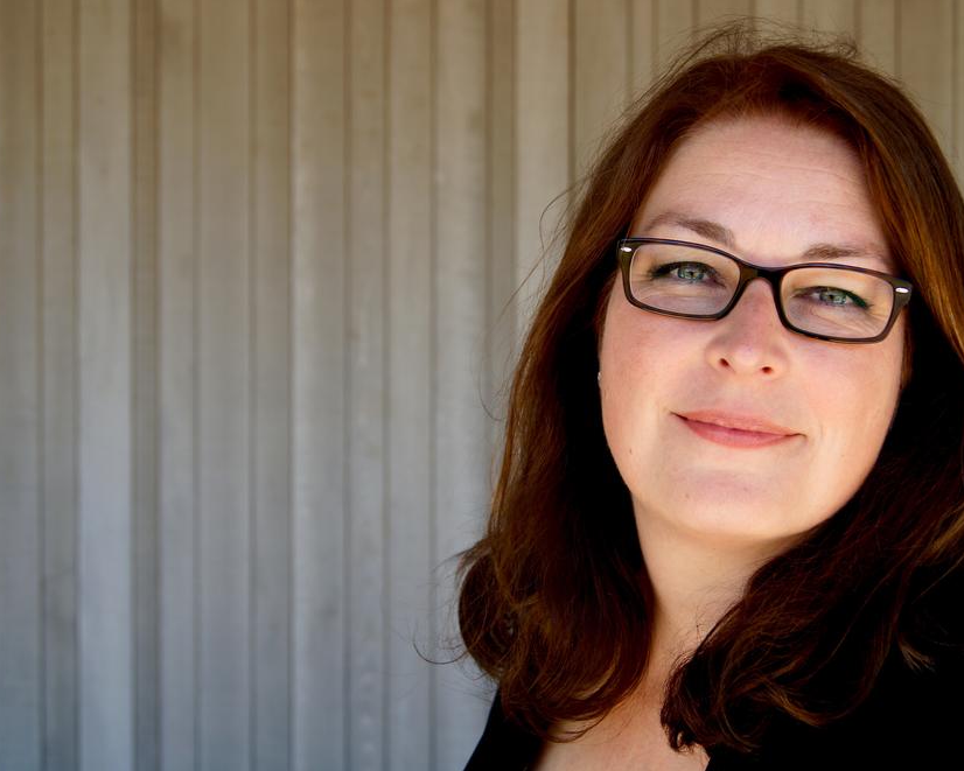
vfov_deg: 25.6
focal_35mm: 60
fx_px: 1700
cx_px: 552
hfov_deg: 31.6
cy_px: 385
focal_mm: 35
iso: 100
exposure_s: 1/100
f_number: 5.6
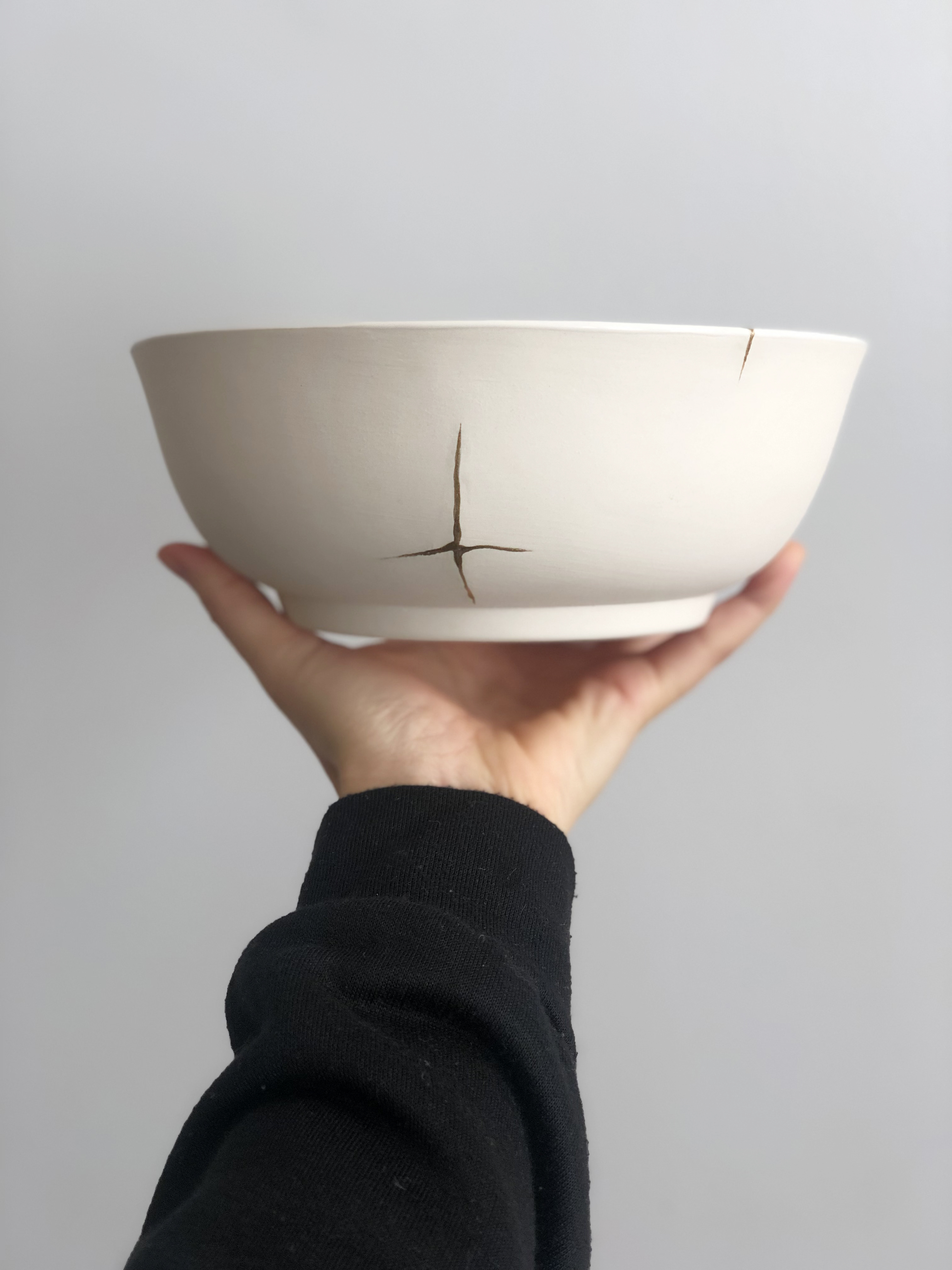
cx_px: 476
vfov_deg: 36.8
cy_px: 635
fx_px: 1907
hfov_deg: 28.0
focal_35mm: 52
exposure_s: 1/60
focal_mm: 6
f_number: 2.4
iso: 25
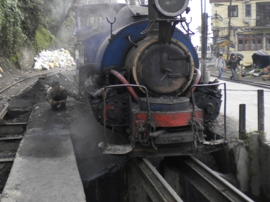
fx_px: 390
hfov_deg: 38.2
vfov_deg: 28.8
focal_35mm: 50
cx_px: 125
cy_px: 61
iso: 100
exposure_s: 1/188
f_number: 3.1
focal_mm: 6.3
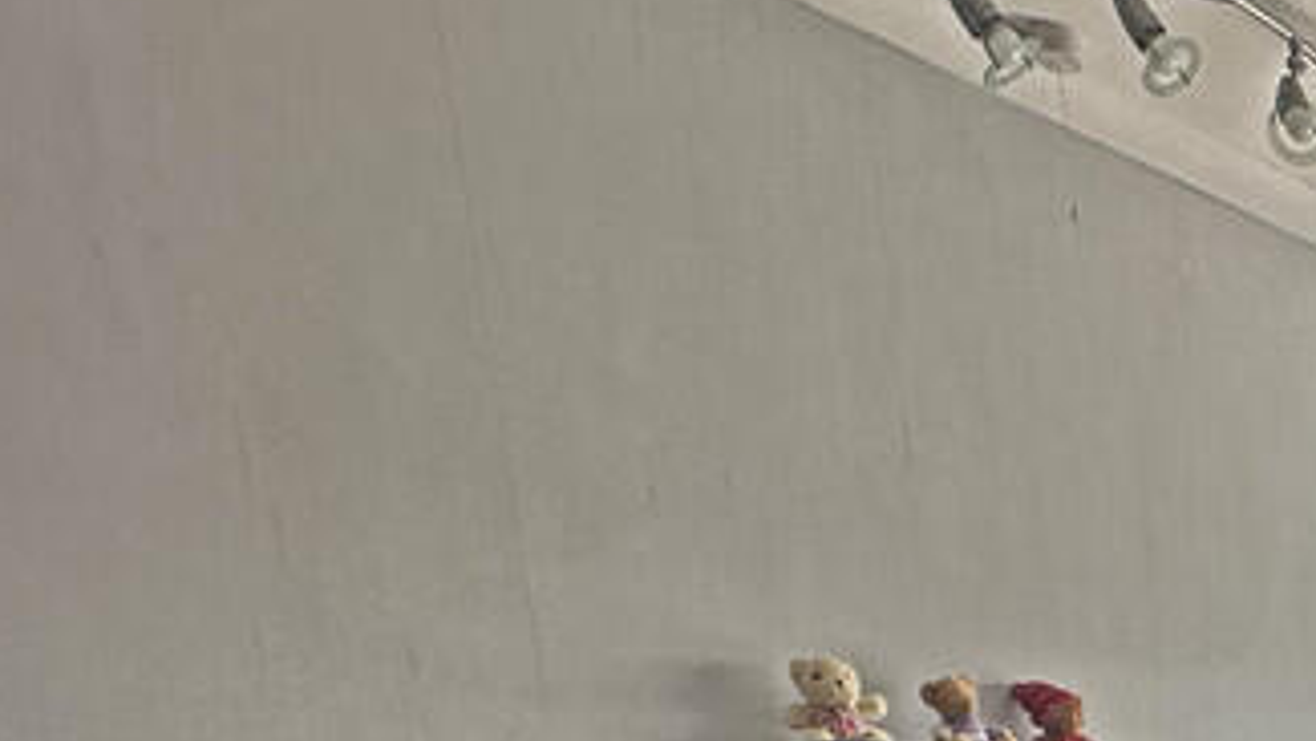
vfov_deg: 19.1
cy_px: 1328
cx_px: 1794
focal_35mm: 48
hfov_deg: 31.0
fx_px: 1675
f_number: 2.2
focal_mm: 2.22
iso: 80
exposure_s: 1/99
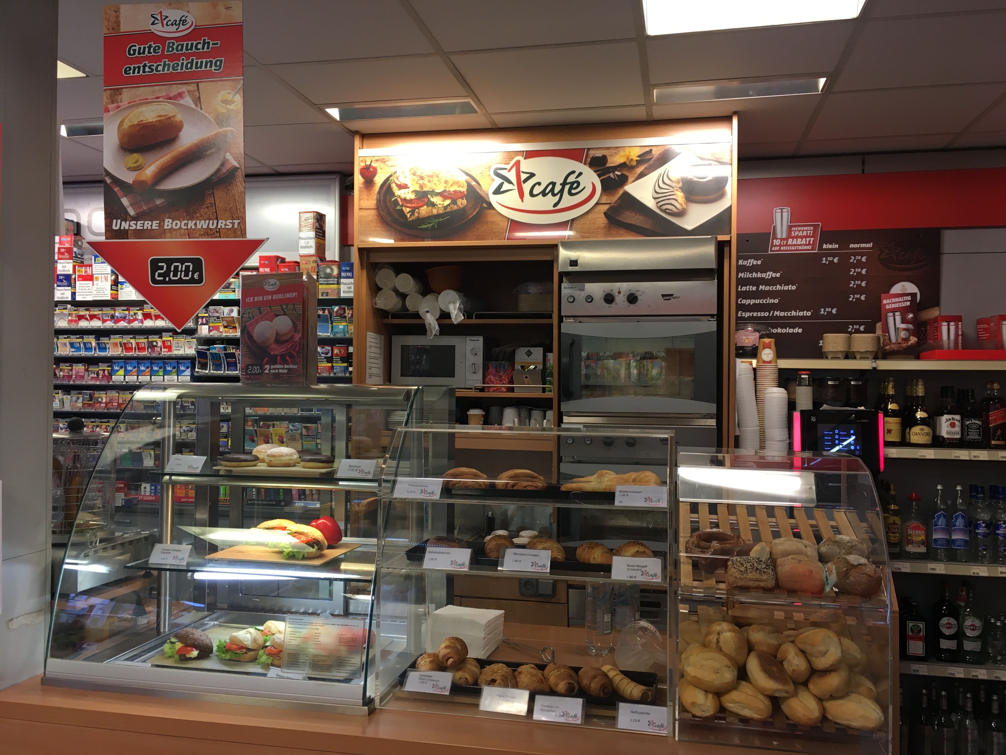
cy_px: 378
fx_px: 843
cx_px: 503
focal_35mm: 29
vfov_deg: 48.2
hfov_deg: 61.7
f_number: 2.2
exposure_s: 1/33
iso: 40
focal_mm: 4.15
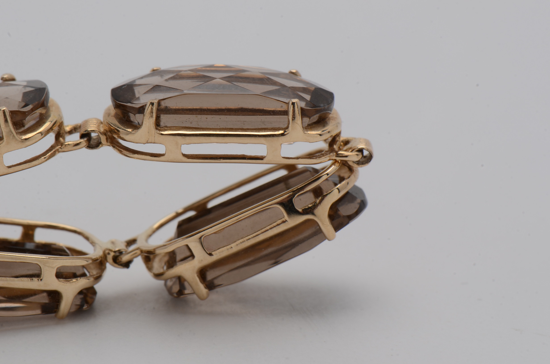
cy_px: 182
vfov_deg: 10.7
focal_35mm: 128
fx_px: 1944
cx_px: 275
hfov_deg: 16.1
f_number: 22
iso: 200
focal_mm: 85
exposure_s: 1/125
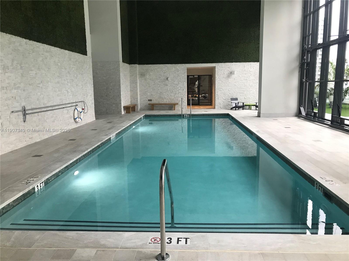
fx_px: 282
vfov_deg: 49.7
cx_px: 174
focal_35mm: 28
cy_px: 130
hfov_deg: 63.4
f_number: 1.8
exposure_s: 1/30
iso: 32
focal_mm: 3.99
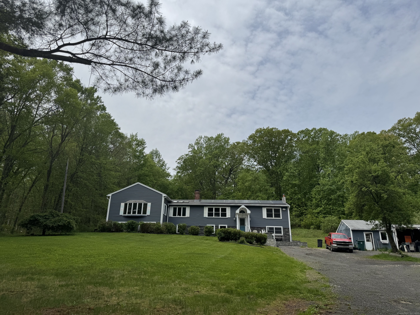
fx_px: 291
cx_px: 210
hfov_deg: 71.6
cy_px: 158
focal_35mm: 24
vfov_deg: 56.8
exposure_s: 1/7937
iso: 80
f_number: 1.78
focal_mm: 6.76
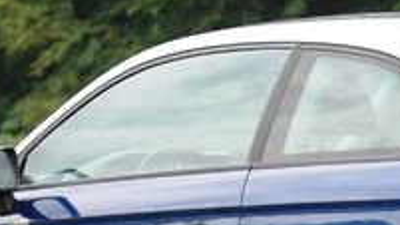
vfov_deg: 2.6
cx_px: 364
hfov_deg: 4.7
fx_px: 4889
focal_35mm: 461
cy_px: 215
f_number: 4.5
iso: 200
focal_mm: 92
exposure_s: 1/125
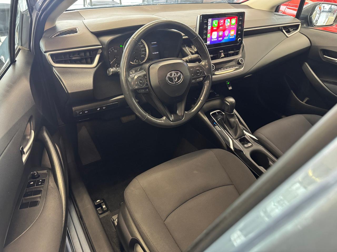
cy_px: 126
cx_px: 168
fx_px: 234
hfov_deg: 71.6
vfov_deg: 56.8
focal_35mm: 24
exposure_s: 1/40
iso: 800
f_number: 1.78
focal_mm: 6.76
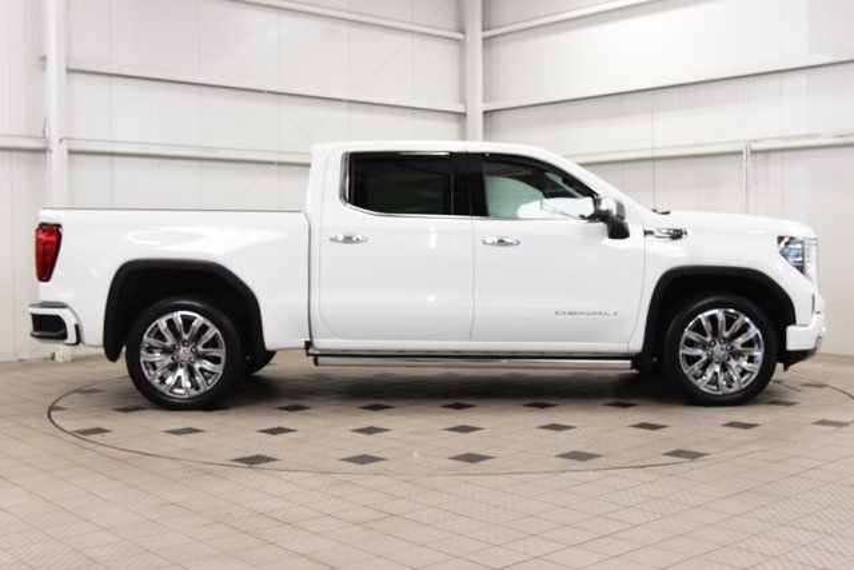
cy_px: 285
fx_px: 1032
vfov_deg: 30.9
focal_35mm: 44
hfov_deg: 45.0
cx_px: 427
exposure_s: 1/60
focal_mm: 29
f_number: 8
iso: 1250
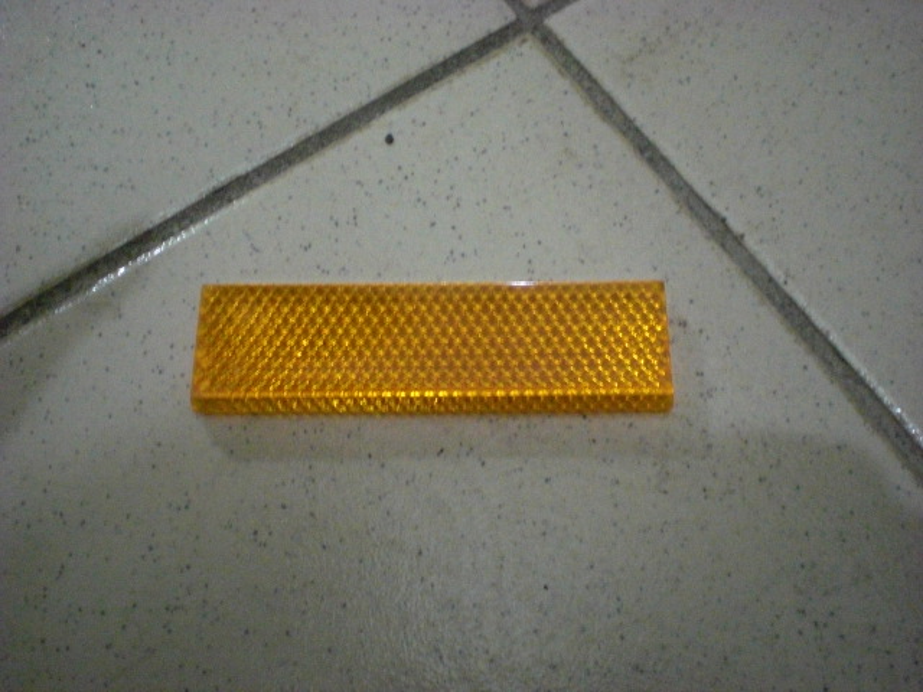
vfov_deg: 37.7
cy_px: 346
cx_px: 462
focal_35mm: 38
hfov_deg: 49.0
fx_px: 1013
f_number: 3.1
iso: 800
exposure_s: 1/13
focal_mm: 6.3
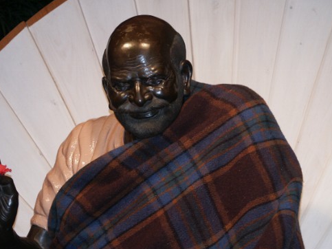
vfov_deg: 10.6
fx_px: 1342
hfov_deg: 14.1
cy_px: 141
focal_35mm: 140
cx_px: 151
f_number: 3.5
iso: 200
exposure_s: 1/125
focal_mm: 31.29
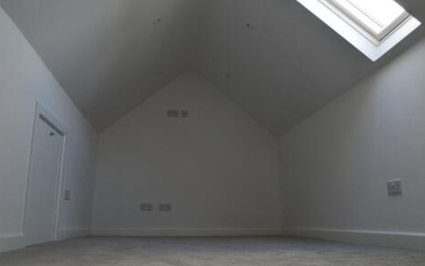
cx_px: 211
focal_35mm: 33
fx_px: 377
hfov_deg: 58.9
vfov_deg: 38.9
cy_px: 130
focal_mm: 21
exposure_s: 1/20
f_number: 6.3
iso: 400
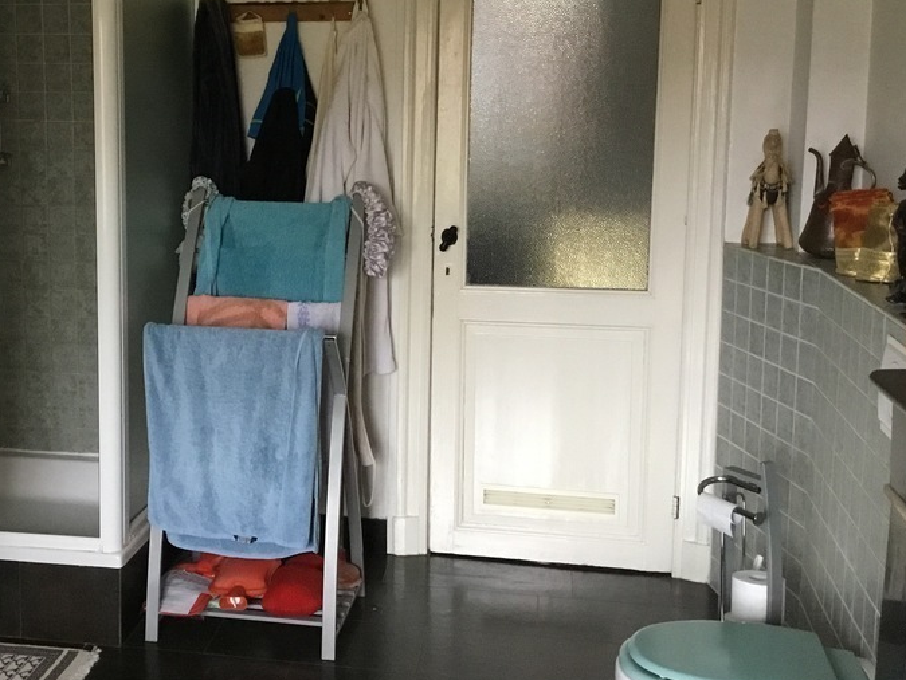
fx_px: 1231
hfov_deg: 40.0
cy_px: 247
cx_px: 309
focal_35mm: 47
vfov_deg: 30.8
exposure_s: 1/25
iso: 200
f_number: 2.4
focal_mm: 3.3
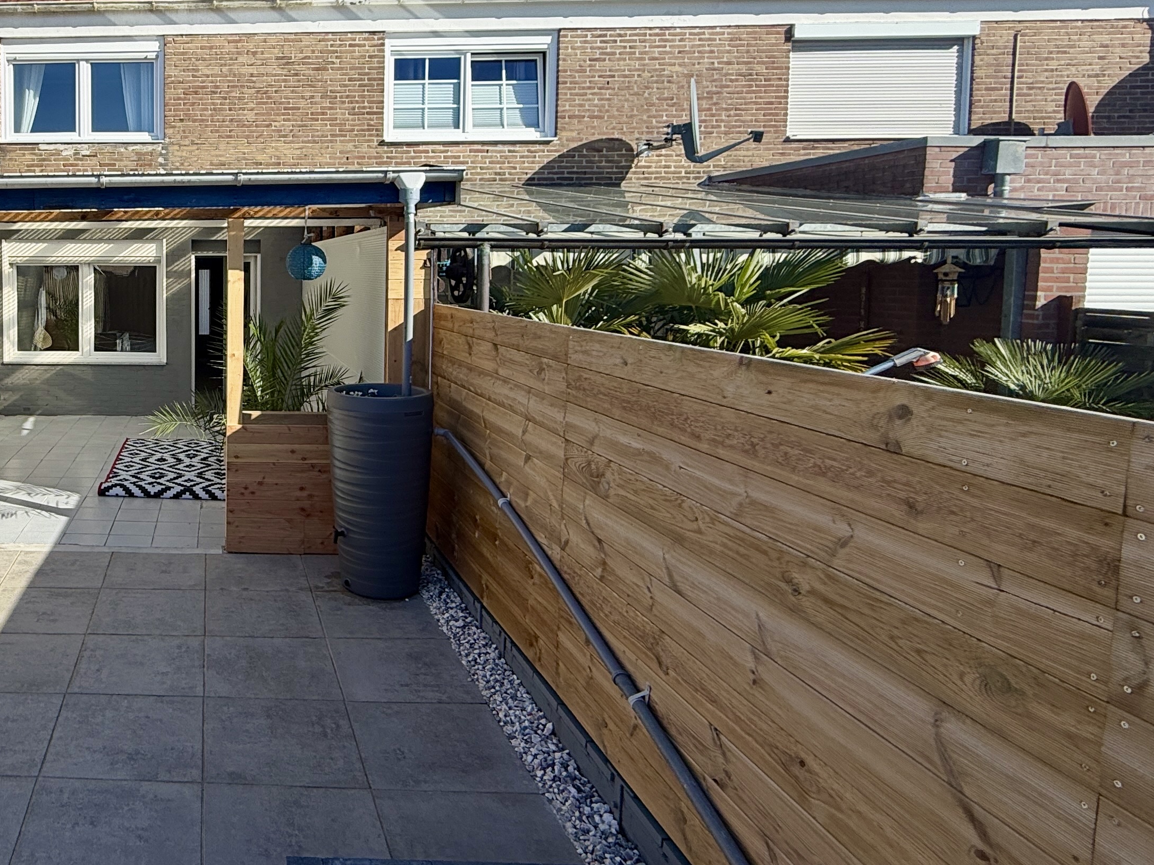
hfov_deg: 59.7
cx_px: 169
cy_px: 317
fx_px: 867
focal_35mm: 26
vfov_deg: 52.4
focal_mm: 2.22
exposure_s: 1/770
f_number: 2.2
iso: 25
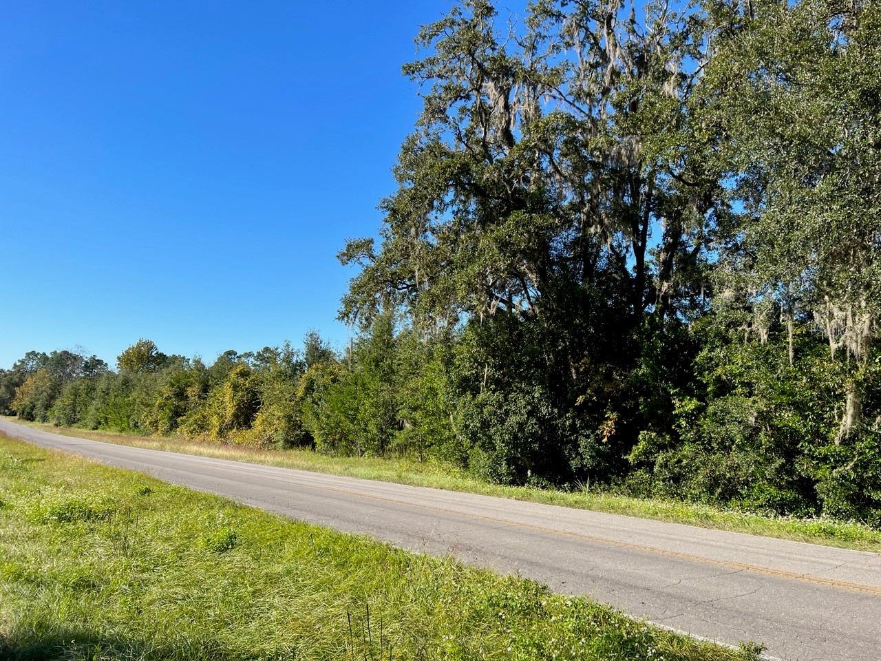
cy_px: 330
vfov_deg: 53.1
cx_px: 440
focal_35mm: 26
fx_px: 662
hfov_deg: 67.3
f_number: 1.5
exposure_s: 1/2762
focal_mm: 5.7
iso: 50
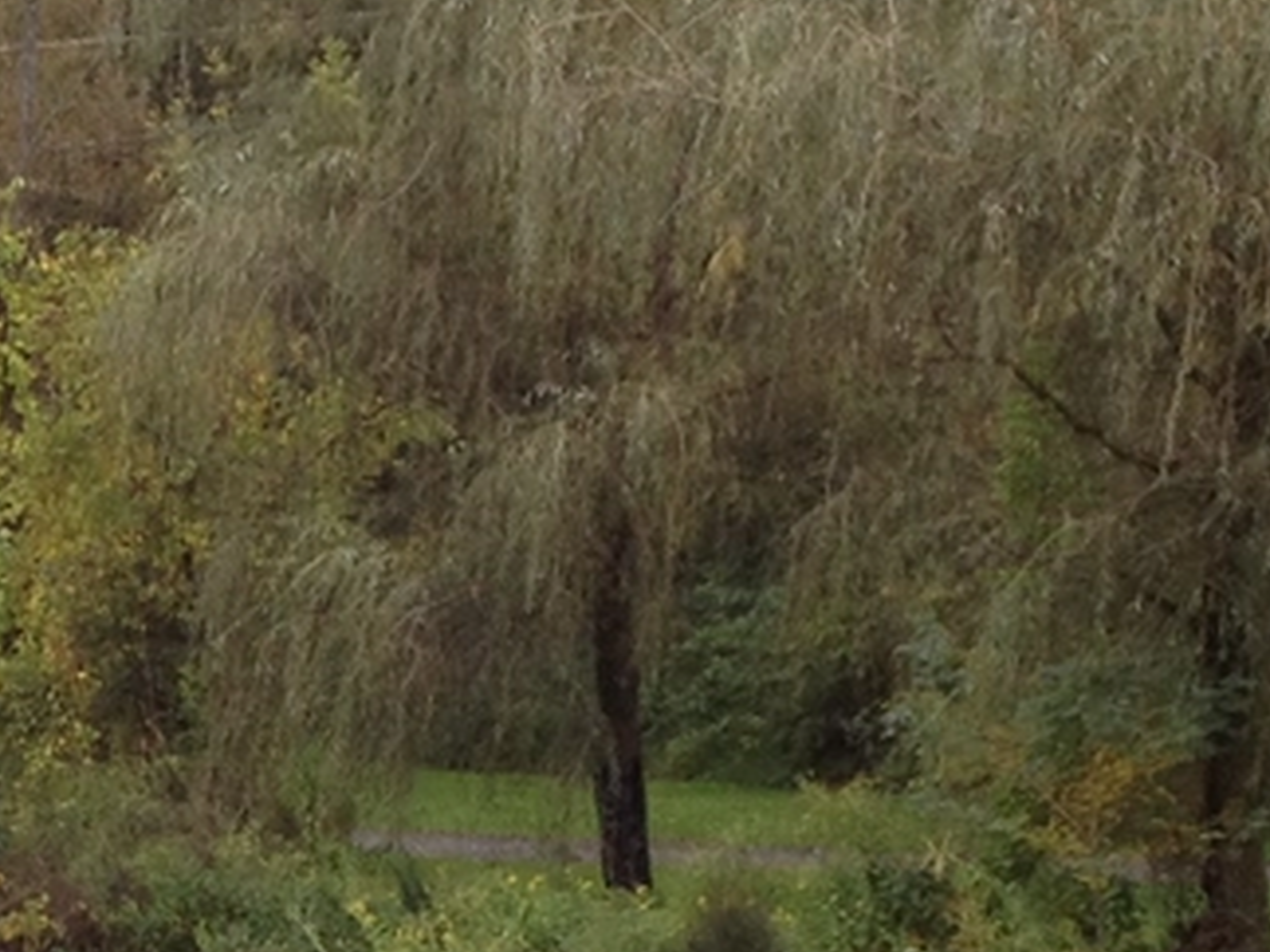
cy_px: 1247
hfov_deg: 12.3
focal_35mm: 156
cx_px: -311
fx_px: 5721
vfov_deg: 9.3
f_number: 2.4
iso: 50
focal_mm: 4.28
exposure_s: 1/356
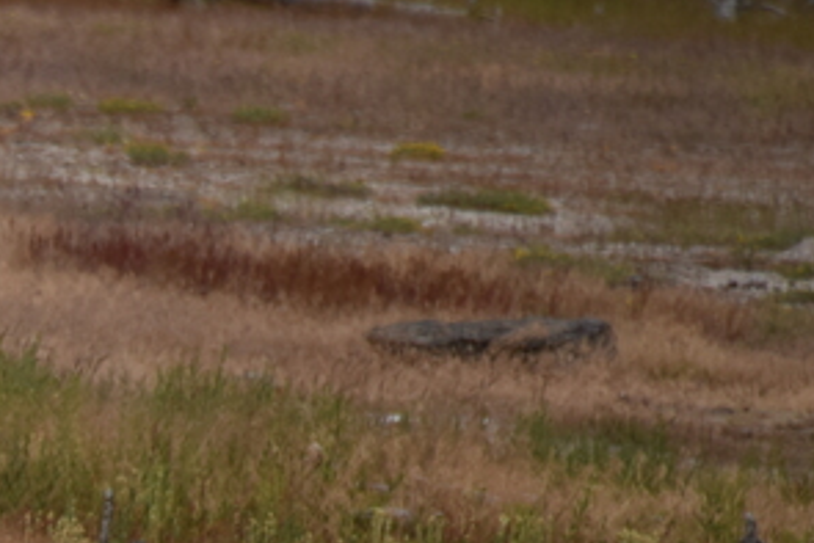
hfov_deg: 1.6
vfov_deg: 1.1
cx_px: -864
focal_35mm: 1301
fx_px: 29430
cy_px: 926
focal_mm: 300
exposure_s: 1/640
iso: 280
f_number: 5.6
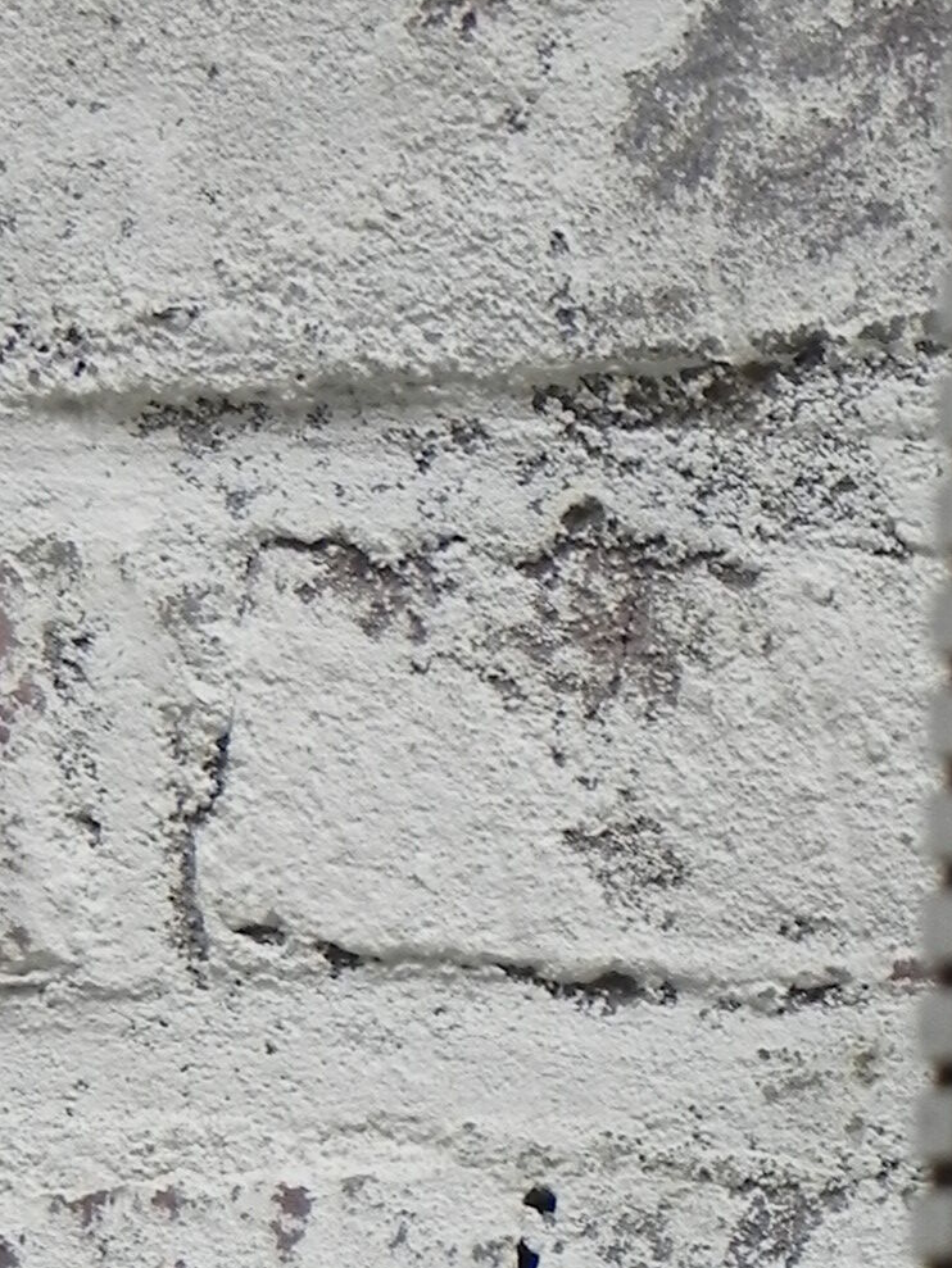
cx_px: 1057
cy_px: 1450
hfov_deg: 13.5
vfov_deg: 17.6
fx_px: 3923
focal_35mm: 107
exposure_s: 1/39.3
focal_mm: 5.2
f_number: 2.8
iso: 160
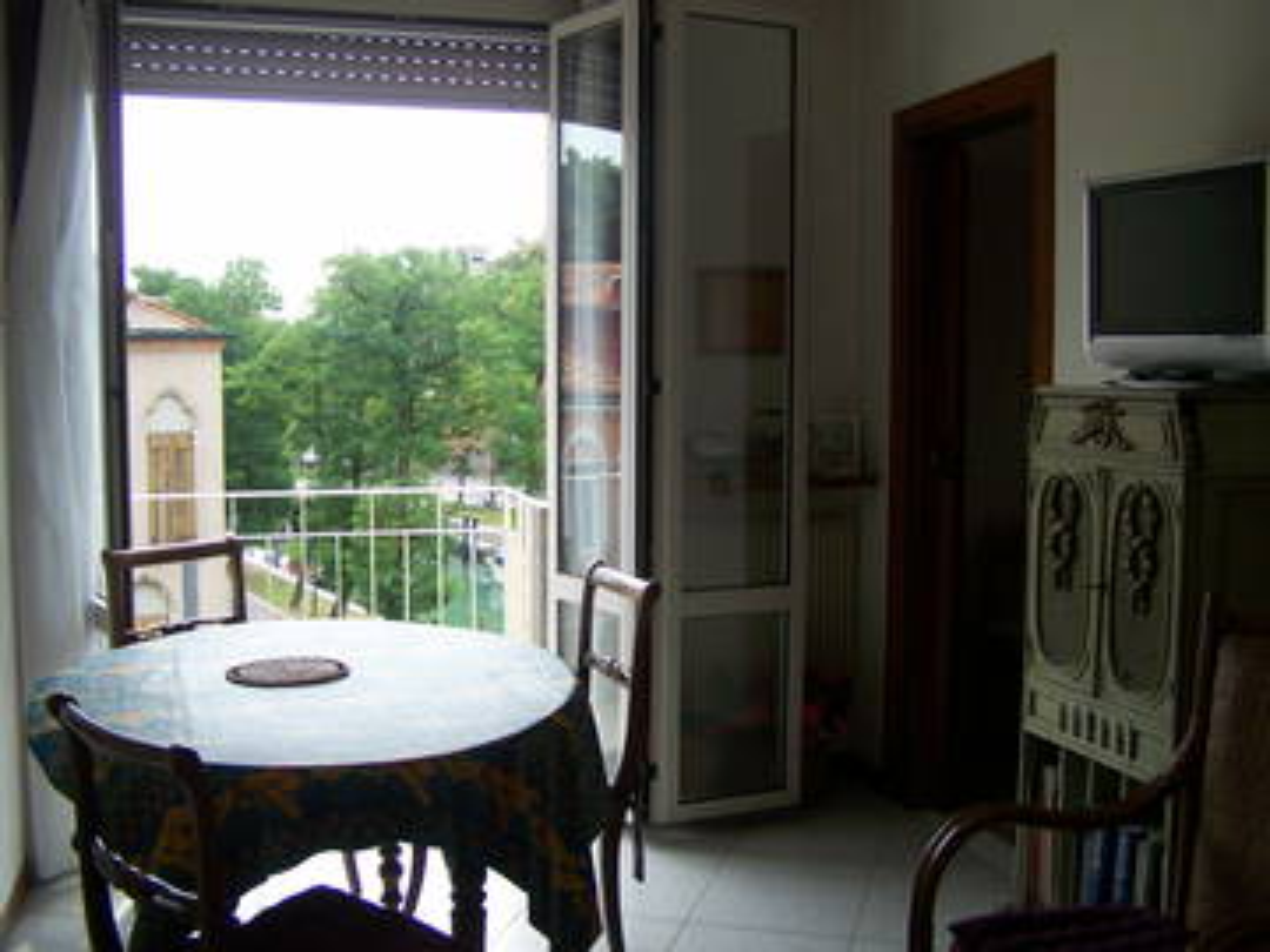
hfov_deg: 49.0
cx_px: 635
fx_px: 1394
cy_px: 476
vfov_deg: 37.7
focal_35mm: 38
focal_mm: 6.3
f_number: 2.8
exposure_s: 1/250
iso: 80
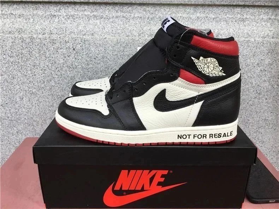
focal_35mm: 31
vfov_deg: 45.4
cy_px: 104
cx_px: 140
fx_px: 250
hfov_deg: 58.4
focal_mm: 3.3
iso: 25
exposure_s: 1/221
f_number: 2.4
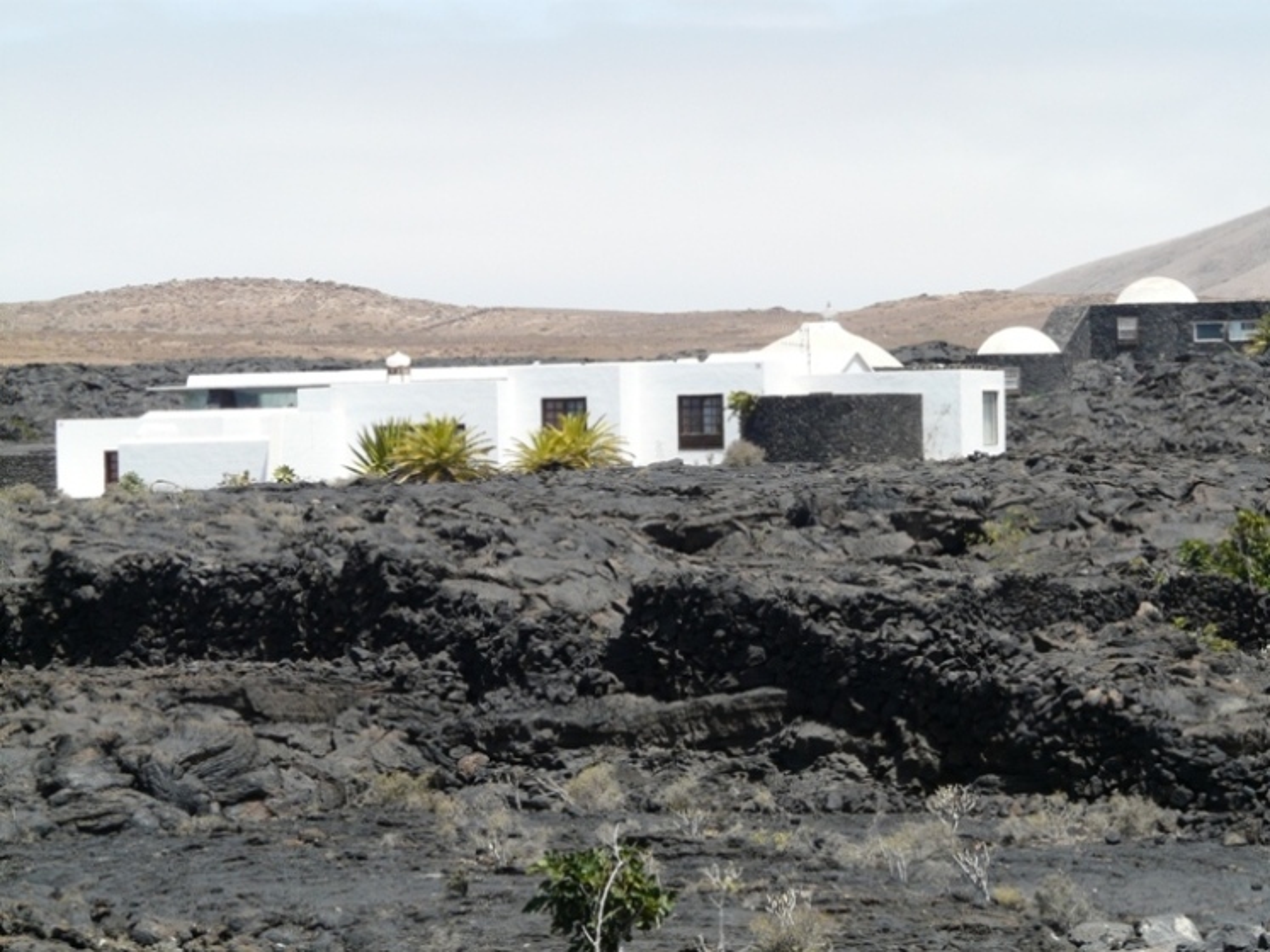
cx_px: 635
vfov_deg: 10.3
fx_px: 5282
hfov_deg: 13.7
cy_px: 476
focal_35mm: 144
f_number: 5.6
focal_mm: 23.7
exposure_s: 1/320
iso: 100
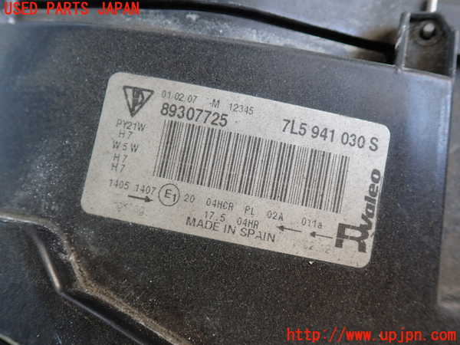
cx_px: 230
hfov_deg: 56.8
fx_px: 425
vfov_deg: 44.2
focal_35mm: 32
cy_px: 172
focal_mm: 5.79
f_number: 2.4
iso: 200
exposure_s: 1/50
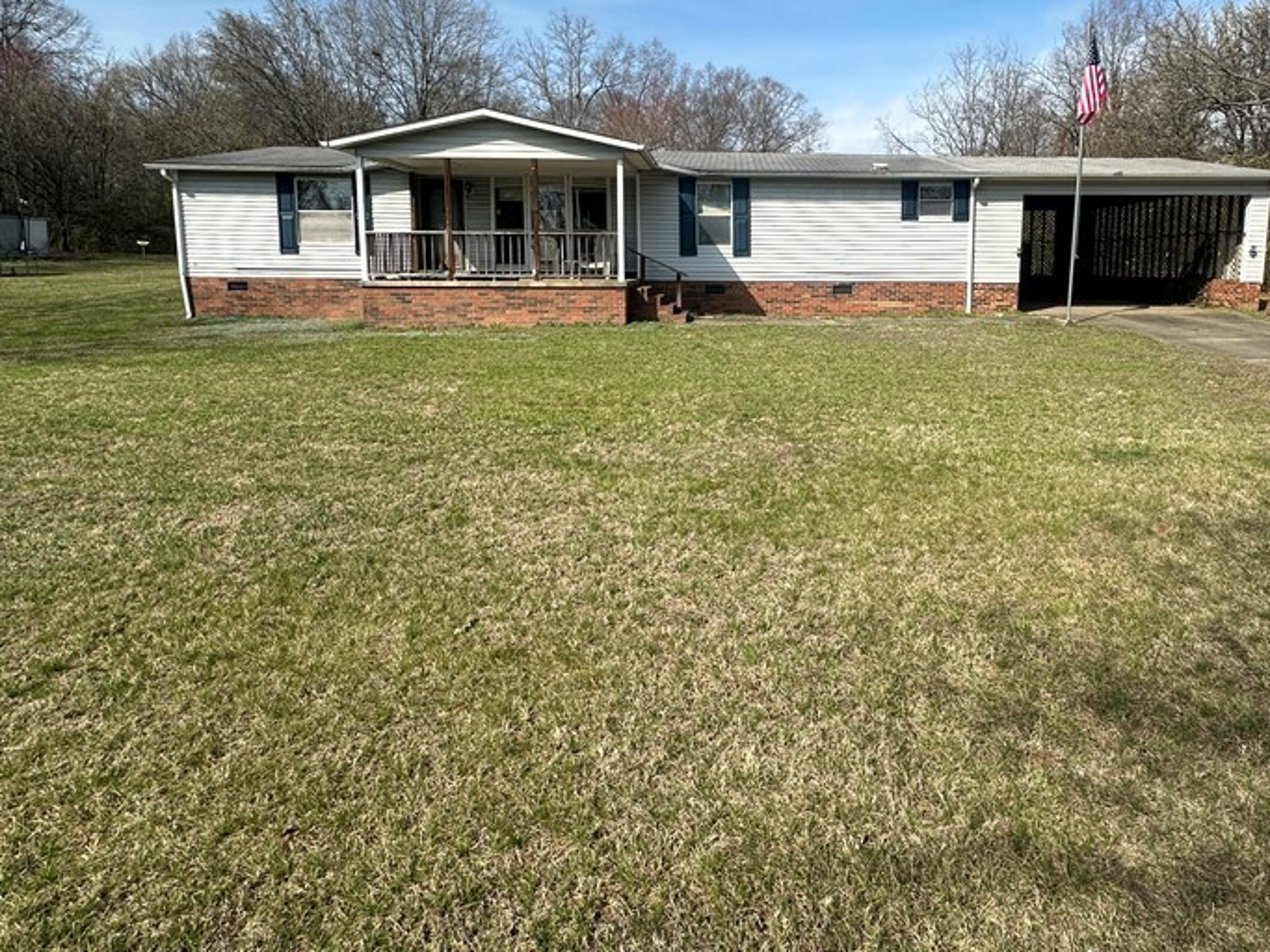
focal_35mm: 21
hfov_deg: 78.1
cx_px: 761
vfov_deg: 62.5
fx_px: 770
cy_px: 355
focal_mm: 2.22
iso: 50
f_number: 2.2
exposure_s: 1/1795
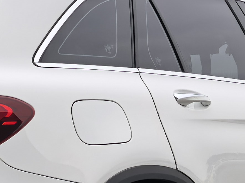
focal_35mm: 149
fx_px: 1055
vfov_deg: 9.9
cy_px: -2
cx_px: 89
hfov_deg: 13.2
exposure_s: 1/378
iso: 50
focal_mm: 6.98
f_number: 2
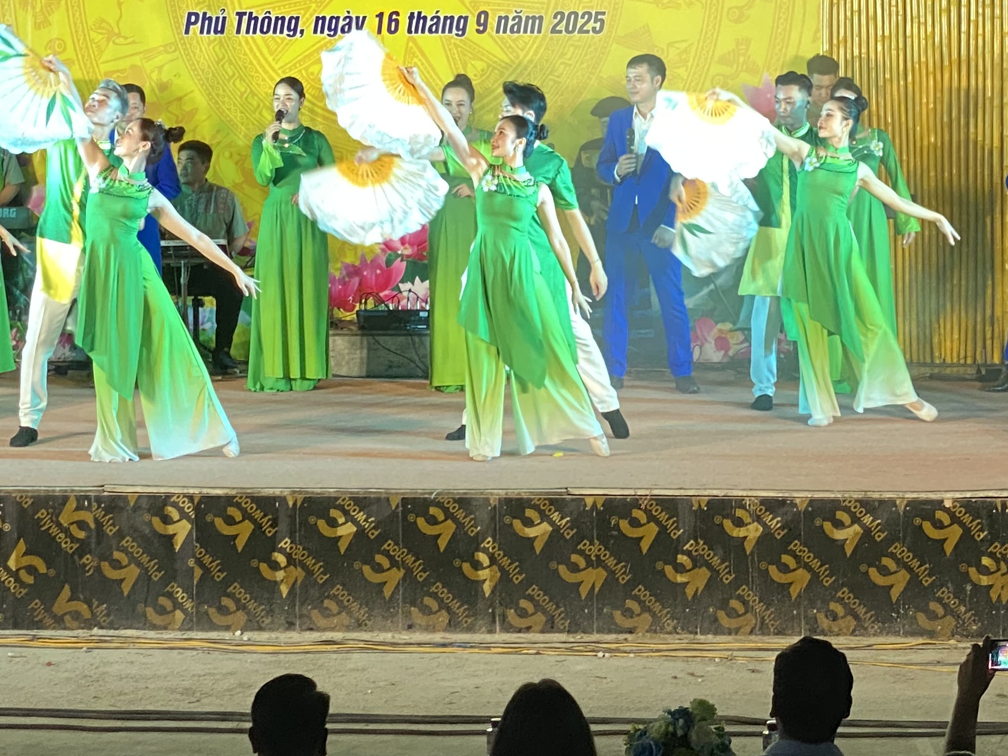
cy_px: 75
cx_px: 400
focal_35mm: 125
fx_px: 3640
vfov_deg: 11.8
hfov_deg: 15.8
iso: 160
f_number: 2
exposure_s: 1/50
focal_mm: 6
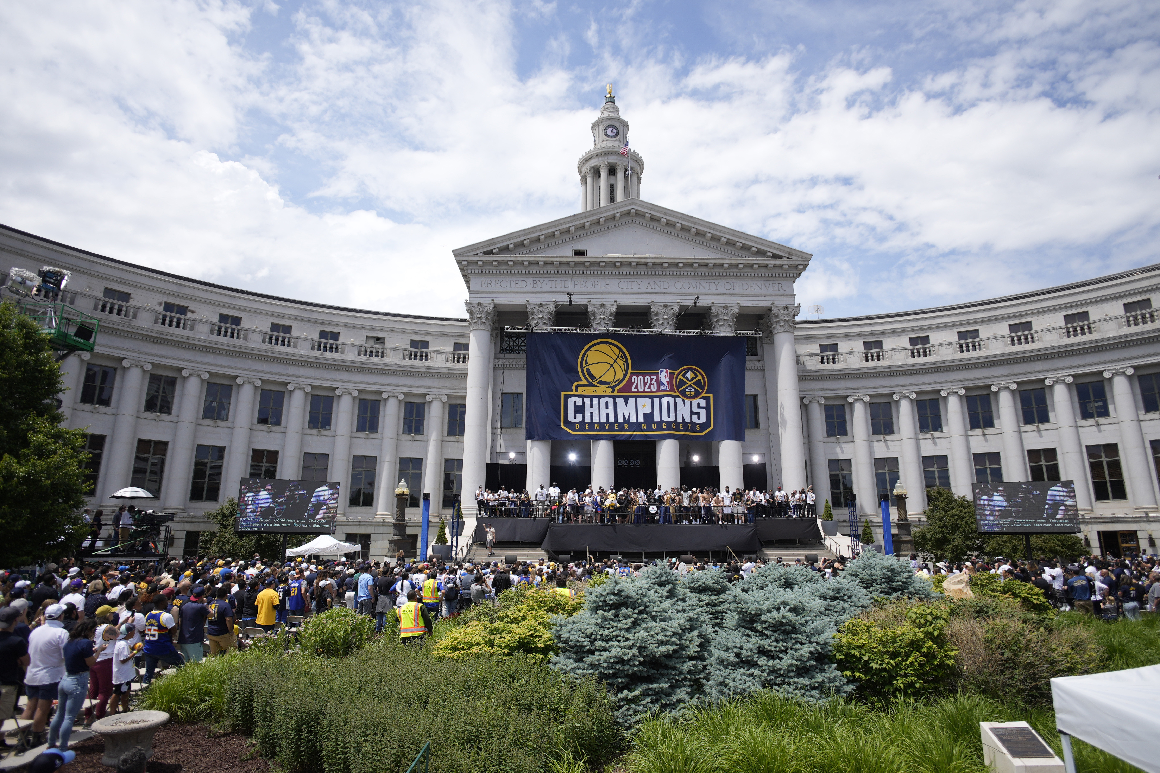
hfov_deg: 90.0
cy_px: 386
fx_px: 580
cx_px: 580
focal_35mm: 18
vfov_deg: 67.4
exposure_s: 1/3200
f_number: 3.2
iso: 200
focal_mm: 12
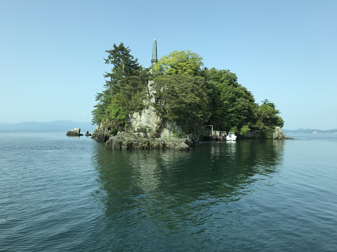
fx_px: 273
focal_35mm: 28
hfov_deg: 63.4
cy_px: 126
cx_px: 168
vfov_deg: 49.7
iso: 20
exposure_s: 1/1153
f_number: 1.8
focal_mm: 4
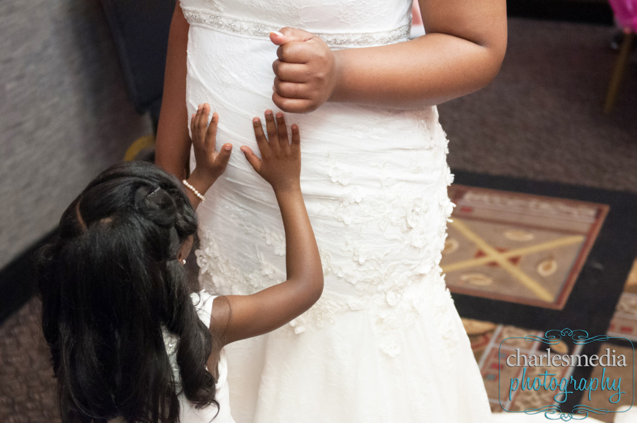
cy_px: 212
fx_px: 1272
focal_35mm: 72
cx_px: 318
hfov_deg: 28.1
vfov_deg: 18.9
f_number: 2.8
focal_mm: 48
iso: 2500
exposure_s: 1/200
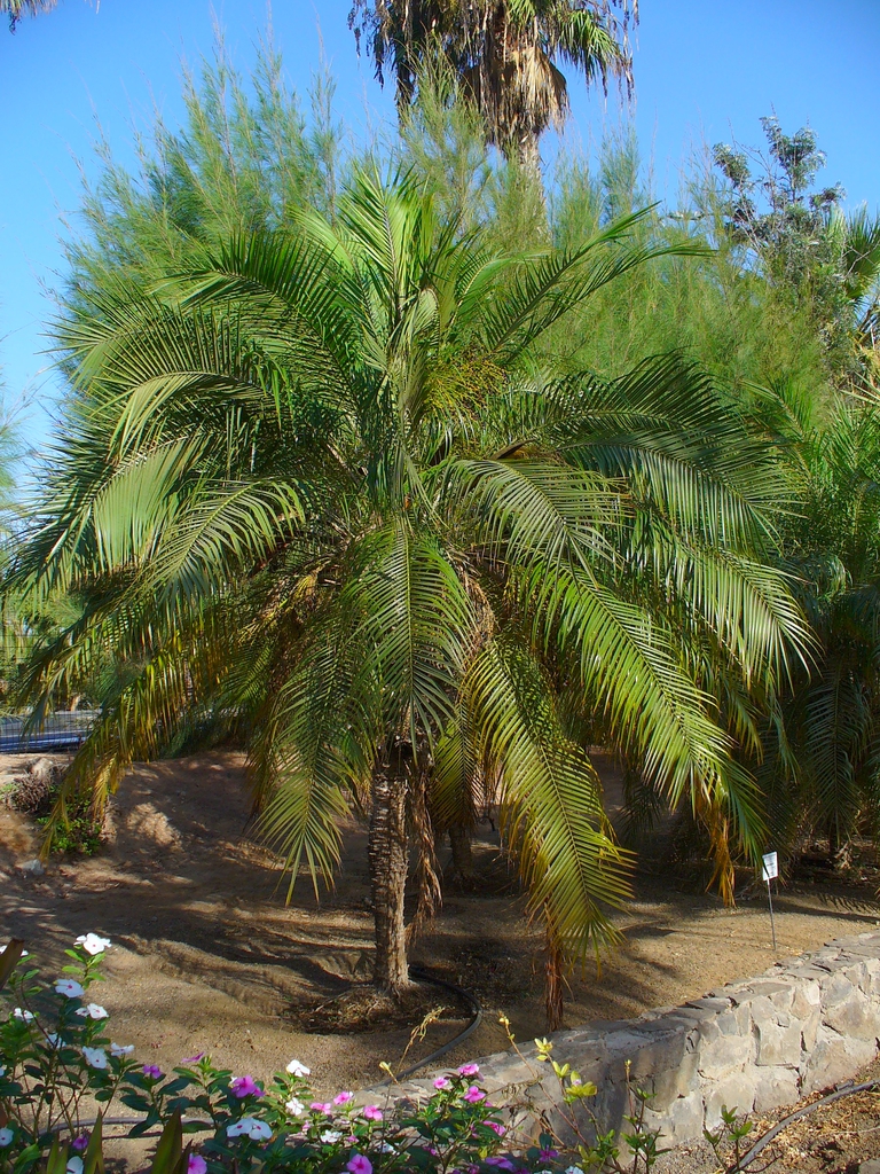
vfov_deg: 50.1
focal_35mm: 37
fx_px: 1254
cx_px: 440
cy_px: 587
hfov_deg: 38.7
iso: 64
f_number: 5.6
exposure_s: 1/200
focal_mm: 6.1
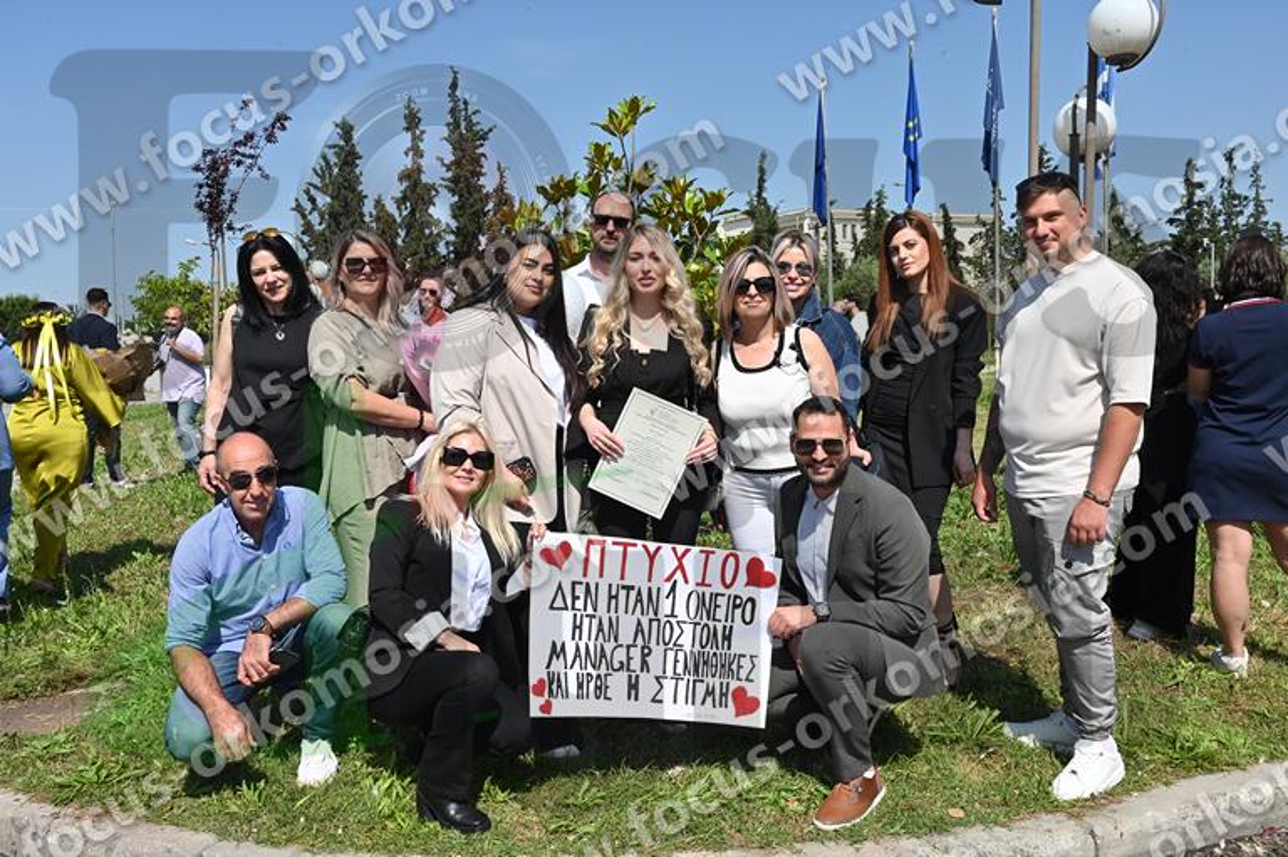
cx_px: 644
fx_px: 1180
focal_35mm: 33
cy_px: 428
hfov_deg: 57.3
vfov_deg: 39.9
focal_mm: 33
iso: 250
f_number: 20
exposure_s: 1/200
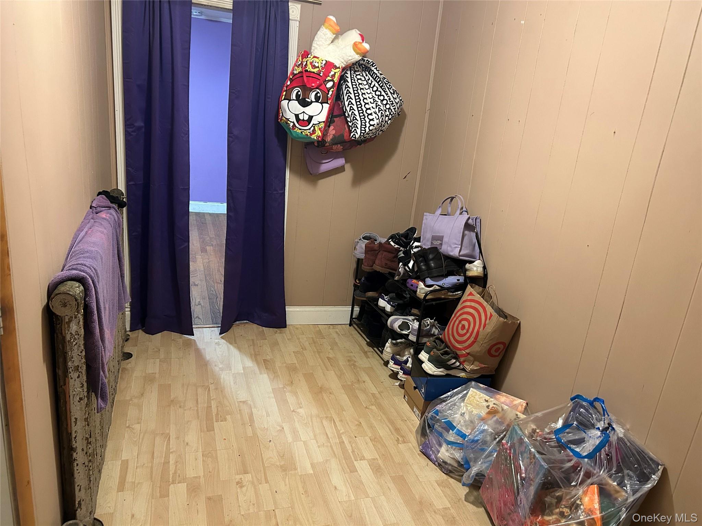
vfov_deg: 53.1
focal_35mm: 26
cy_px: 263
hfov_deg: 67.3
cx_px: 351
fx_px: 527
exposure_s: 1/60
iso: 400
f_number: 1.5
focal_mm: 5.7
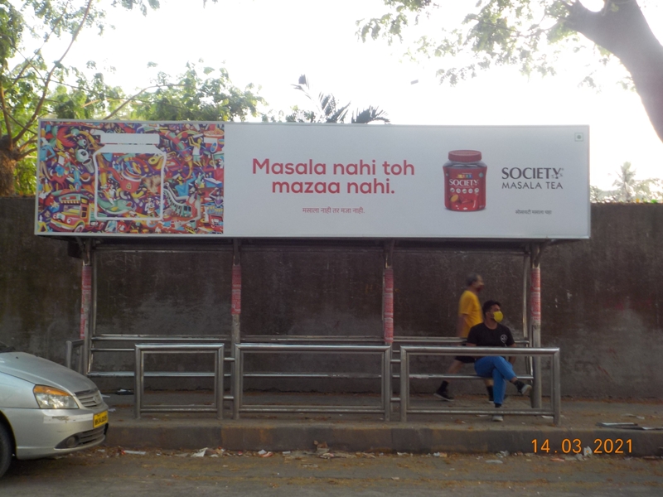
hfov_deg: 49.0
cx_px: 332
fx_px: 728
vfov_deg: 37.7
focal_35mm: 38
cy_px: 248
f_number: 3.7
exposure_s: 1/40
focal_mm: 5.2
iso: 125
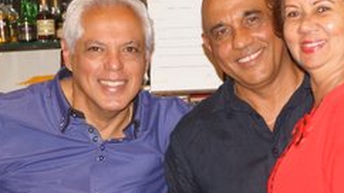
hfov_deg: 19.6
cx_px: 225
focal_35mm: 109
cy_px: 131
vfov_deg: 11.1
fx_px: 994
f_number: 4.5
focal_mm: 35
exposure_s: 1/60
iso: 400
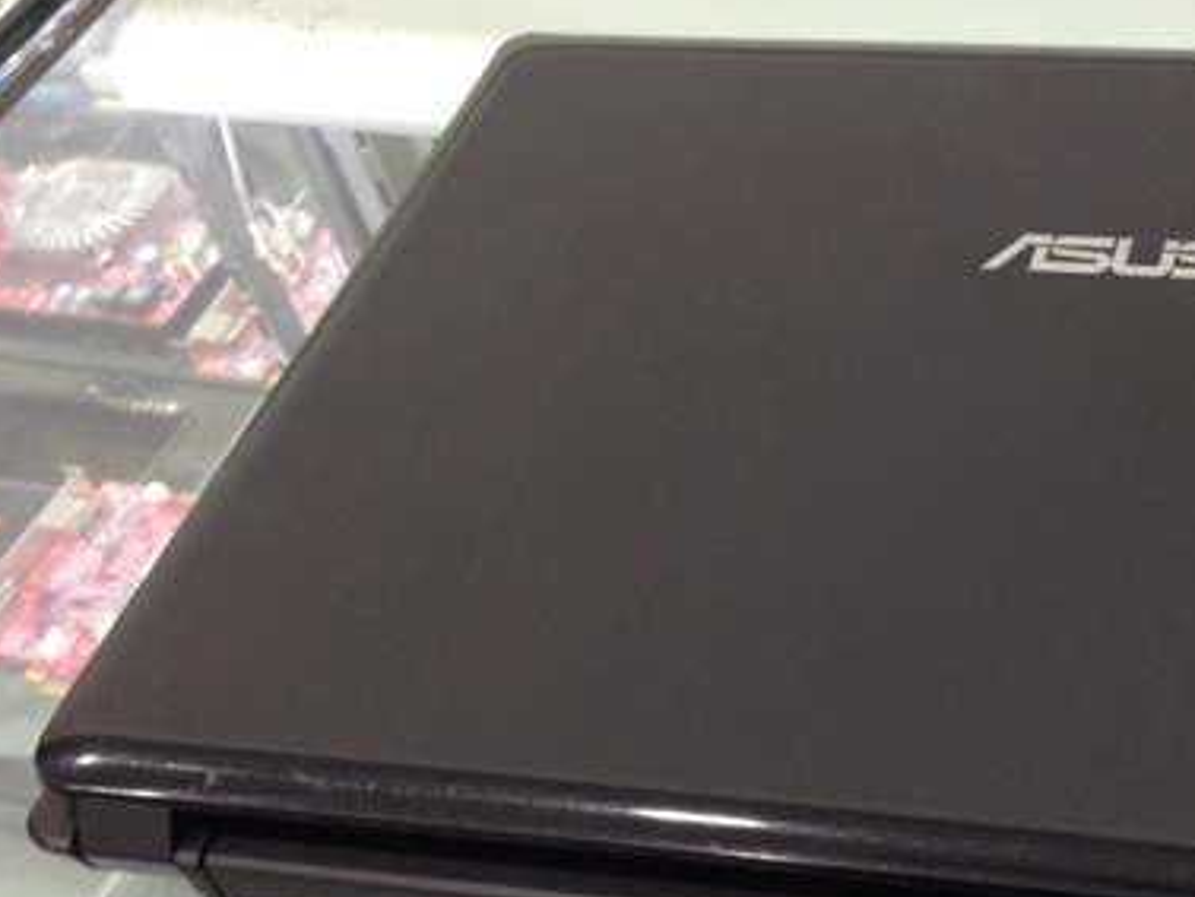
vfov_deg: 21.0
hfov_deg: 26.8
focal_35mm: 70
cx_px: 1090
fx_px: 2417
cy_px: 418
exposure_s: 1/20
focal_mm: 4.12
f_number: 2.4
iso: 64
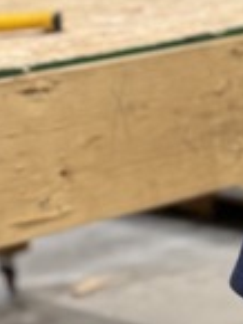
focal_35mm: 169
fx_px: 1579
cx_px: 263
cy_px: 505
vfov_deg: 11.2
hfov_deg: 8.7
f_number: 1.78
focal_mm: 6.76
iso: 160
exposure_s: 1/120
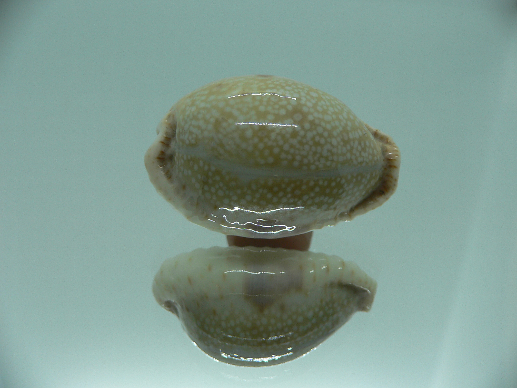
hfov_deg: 52.6
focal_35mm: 35
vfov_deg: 40.7
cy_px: 194
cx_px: 258
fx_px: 523
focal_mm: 4.6
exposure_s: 1/80
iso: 80
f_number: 2.8
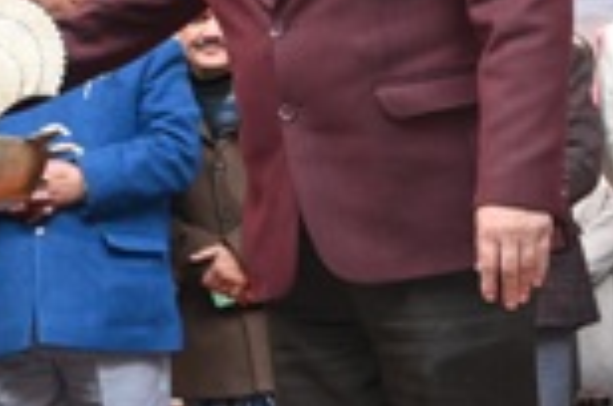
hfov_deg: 15.6
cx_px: -251
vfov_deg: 11.1
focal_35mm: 123
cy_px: 159
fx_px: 2089
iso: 220
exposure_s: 1/125
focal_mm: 21
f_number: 4
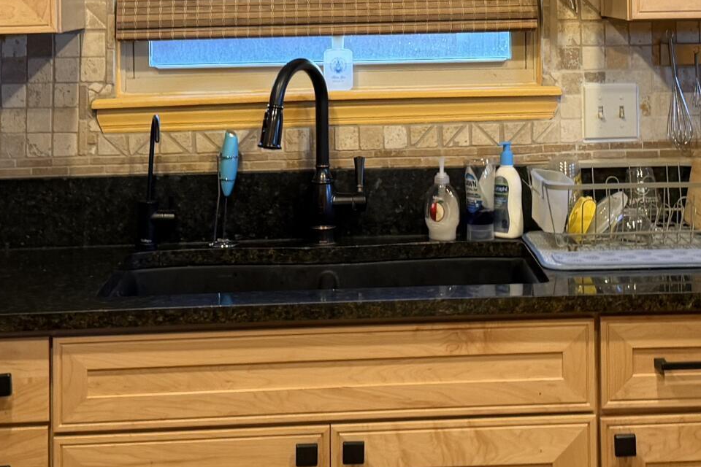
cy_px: -50
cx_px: 470
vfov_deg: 16.9
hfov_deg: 25.8
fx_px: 1519
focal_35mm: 78
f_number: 1.78
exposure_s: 1/60
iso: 200
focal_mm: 6.76
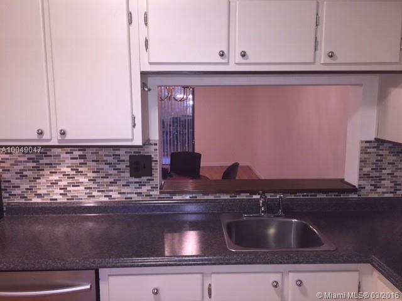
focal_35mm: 29
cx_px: 201
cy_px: 150
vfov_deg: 48.2
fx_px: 337
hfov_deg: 61.7
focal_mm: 4.15
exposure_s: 1/30
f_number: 2.2
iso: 80
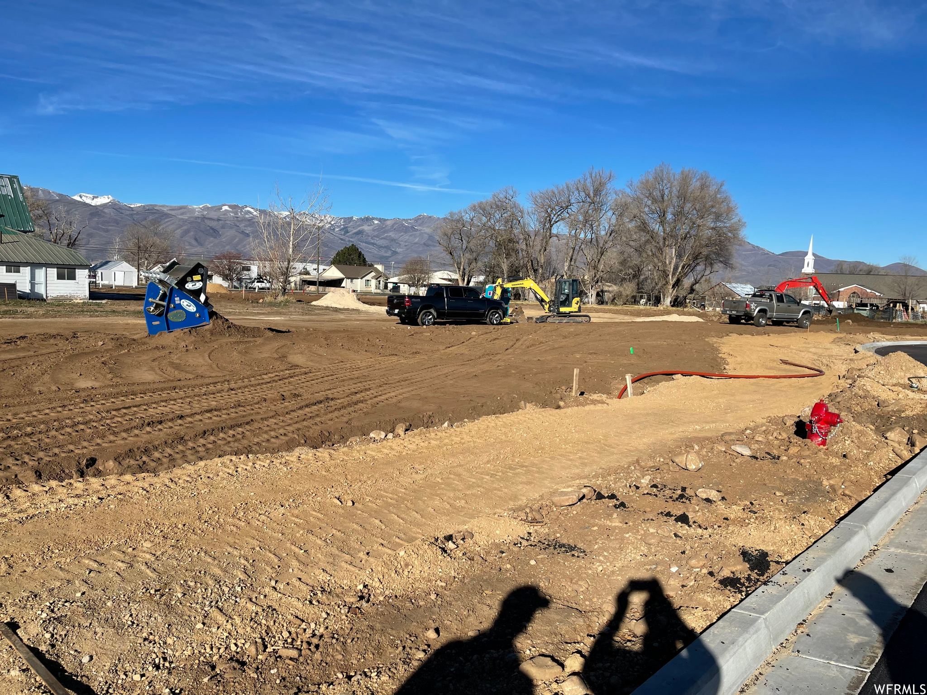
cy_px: 348
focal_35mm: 26
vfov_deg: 53.1
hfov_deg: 67.3
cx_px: 464
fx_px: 696
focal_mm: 5.1
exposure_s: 1/4717
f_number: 1.6
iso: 32
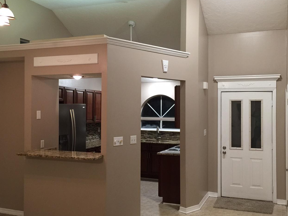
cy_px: 109
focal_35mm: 38
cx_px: 145
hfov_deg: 49.0
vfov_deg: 37.7
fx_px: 316
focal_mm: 4.15
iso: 100
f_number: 2.2
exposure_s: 1/15
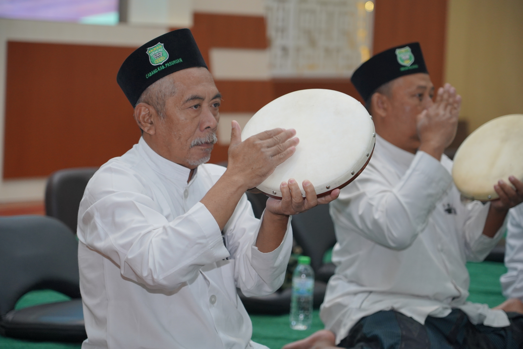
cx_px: 262
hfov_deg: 19.5
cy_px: 174
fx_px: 1525
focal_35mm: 105
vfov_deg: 13.0
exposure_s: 1/160
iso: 1600
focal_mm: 105
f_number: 4
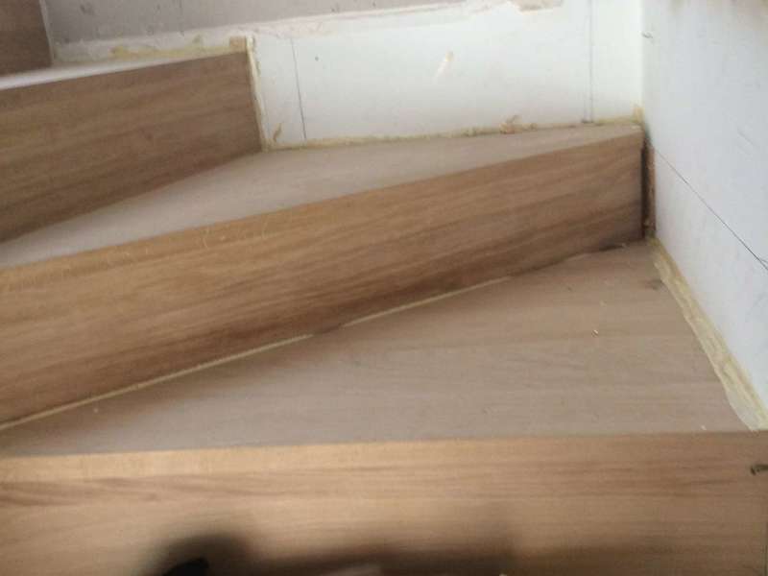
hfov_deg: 61.7
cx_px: 384
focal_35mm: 29
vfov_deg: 48.2
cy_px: 288
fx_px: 643
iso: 100
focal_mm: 4.15
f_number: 2.2
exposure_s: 1/33
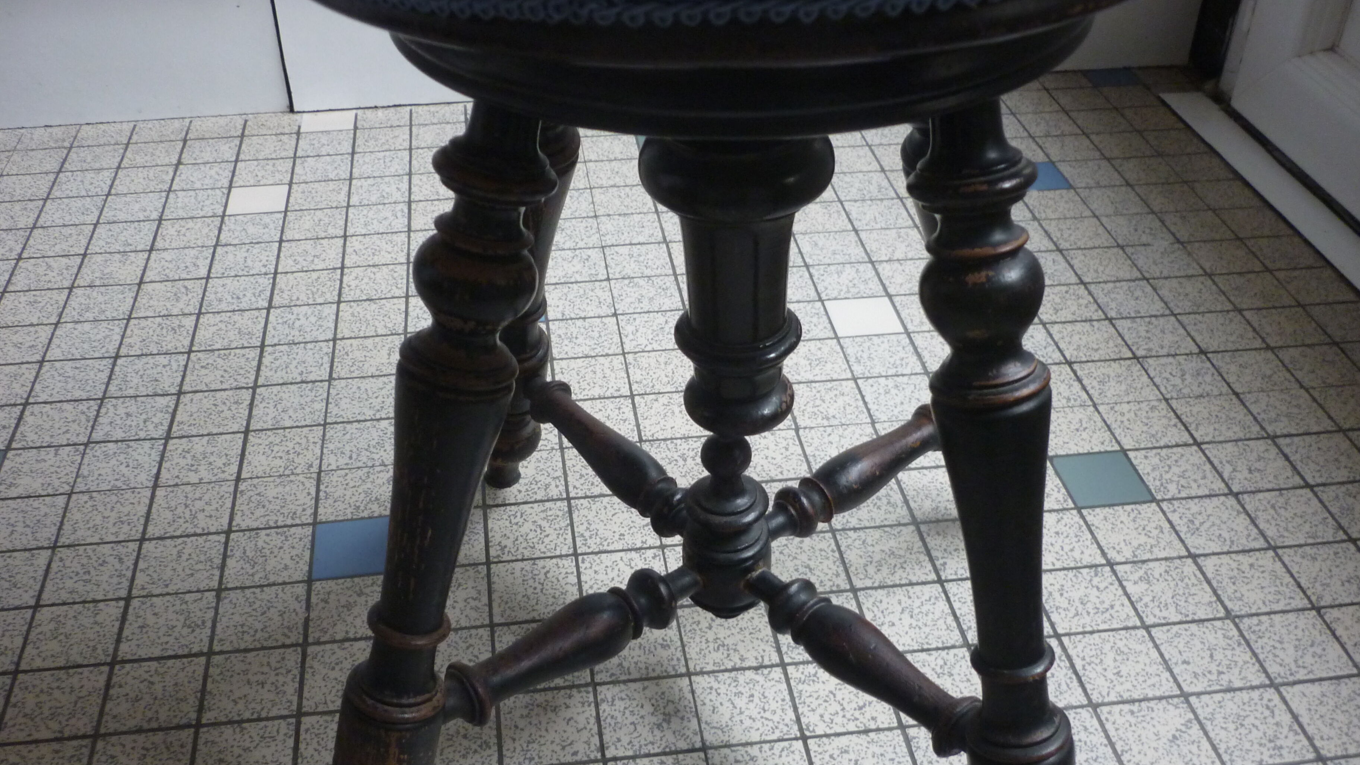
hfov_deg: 55.3
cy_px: 498
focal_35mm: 36
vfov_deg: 32.6
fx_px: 1298
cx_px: 681
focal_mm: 5.5
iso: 250
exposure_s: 1/30
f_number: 2.8
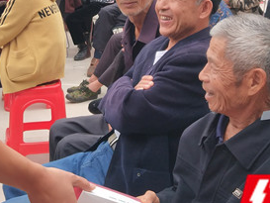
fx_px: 687
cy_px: 5
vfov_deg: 16.5
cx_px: 105
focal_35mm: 88
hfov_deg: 22.2
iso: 117
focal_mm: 3.95
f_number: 1.8
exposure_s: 1/959
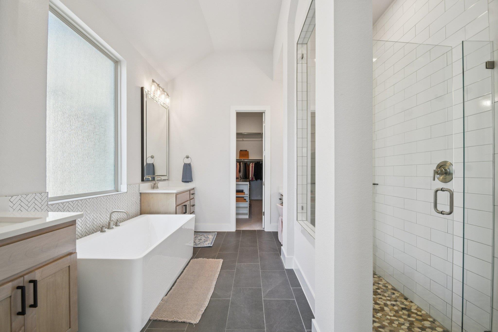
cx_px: 249
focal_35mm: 15
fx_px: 207
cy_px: 166
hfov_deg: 100.4
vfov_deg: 77.3
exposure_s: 1/80
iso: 400
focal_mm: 10
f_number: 8
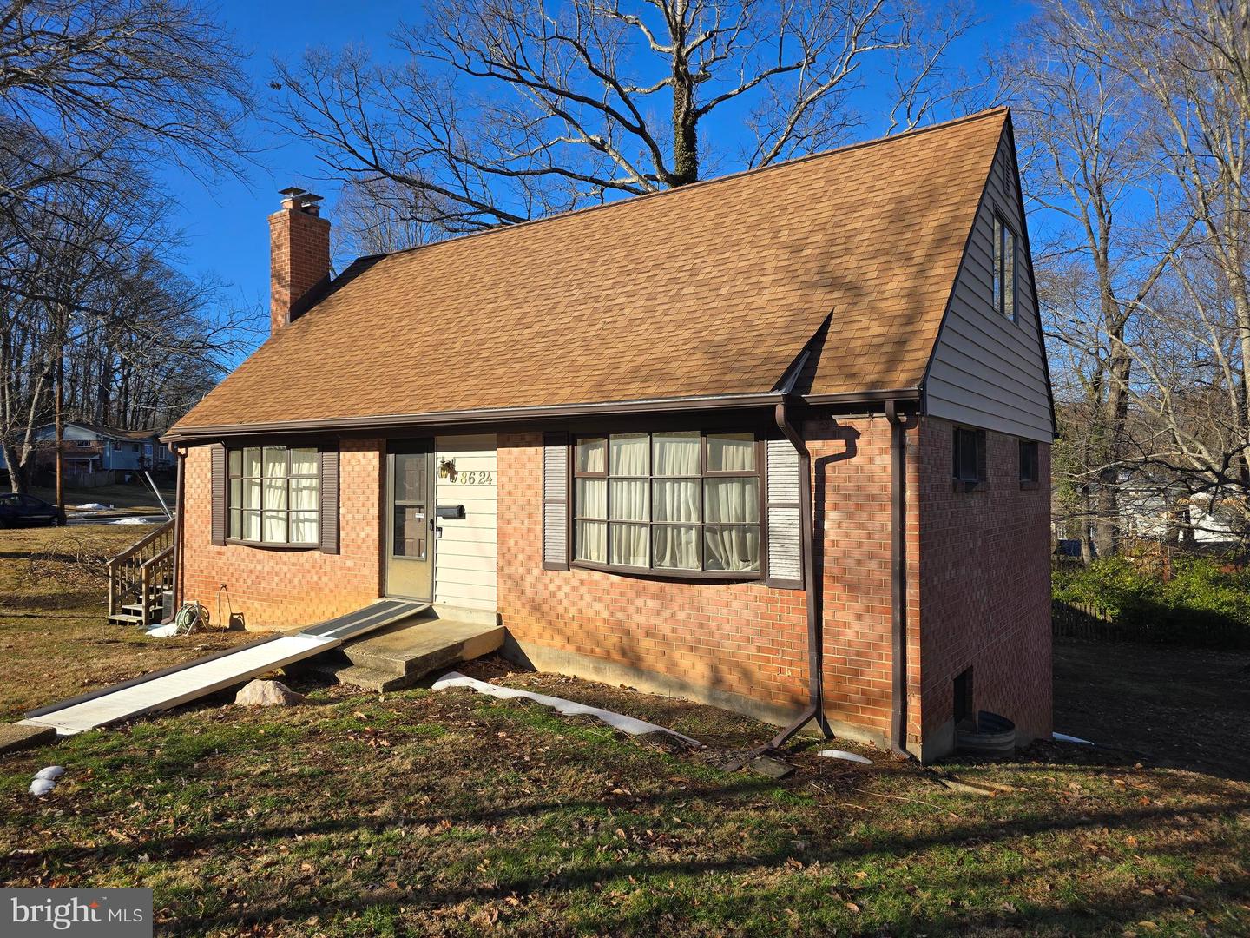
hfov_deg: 73.9
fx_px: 831
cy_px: 469
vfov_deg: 58.9
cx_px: 625
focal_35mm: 23
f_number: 1.7
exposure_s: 1/572
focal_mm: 6.3
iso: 12
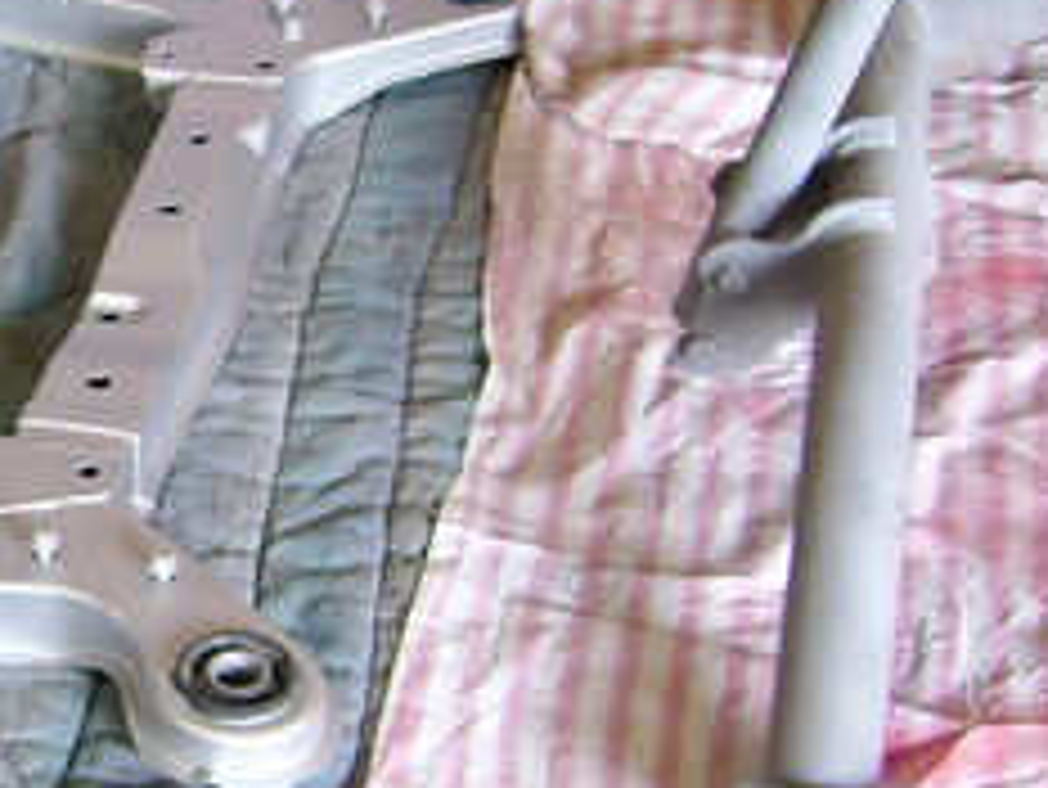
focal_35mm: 96
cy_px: 401
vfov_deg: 15.4
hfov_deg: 19.0
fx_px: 2908
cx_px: -292
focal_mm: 5.95
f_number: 2.8
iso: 100
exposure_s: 1/11
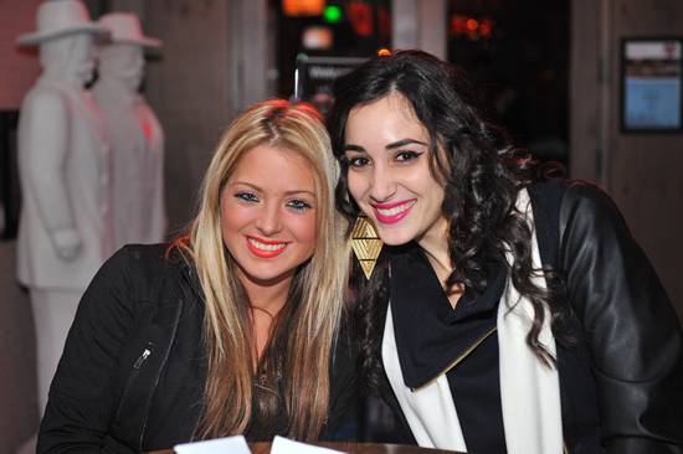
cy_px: 227
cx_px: 342
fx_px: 1327
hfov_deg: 28.9
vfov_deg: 19.4
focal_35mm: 70
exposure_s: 1/100
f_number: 4.5
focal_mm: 70
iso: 1250
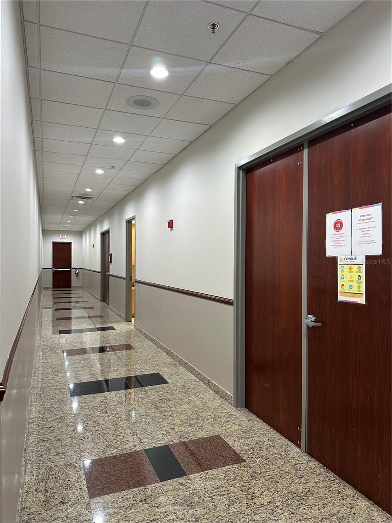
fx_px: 362
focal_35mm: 24
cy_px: 262
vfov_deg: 71.6
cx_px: 196
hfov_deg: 56.8
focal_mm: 6.86
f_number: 1.78
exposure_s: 1/60
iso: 160
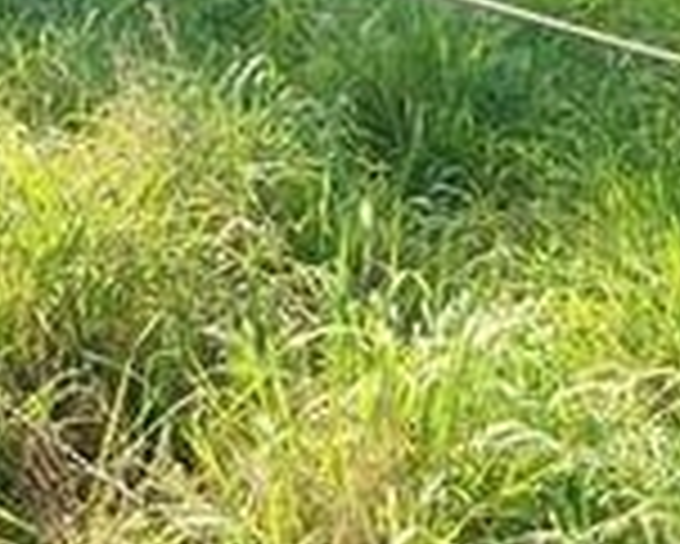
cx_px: 266
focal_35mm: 124
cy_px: -189
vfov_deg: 12.0
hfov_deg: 15.5
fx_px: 2497
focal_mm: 5.7
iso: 80
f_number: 2.9
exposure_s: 1/500
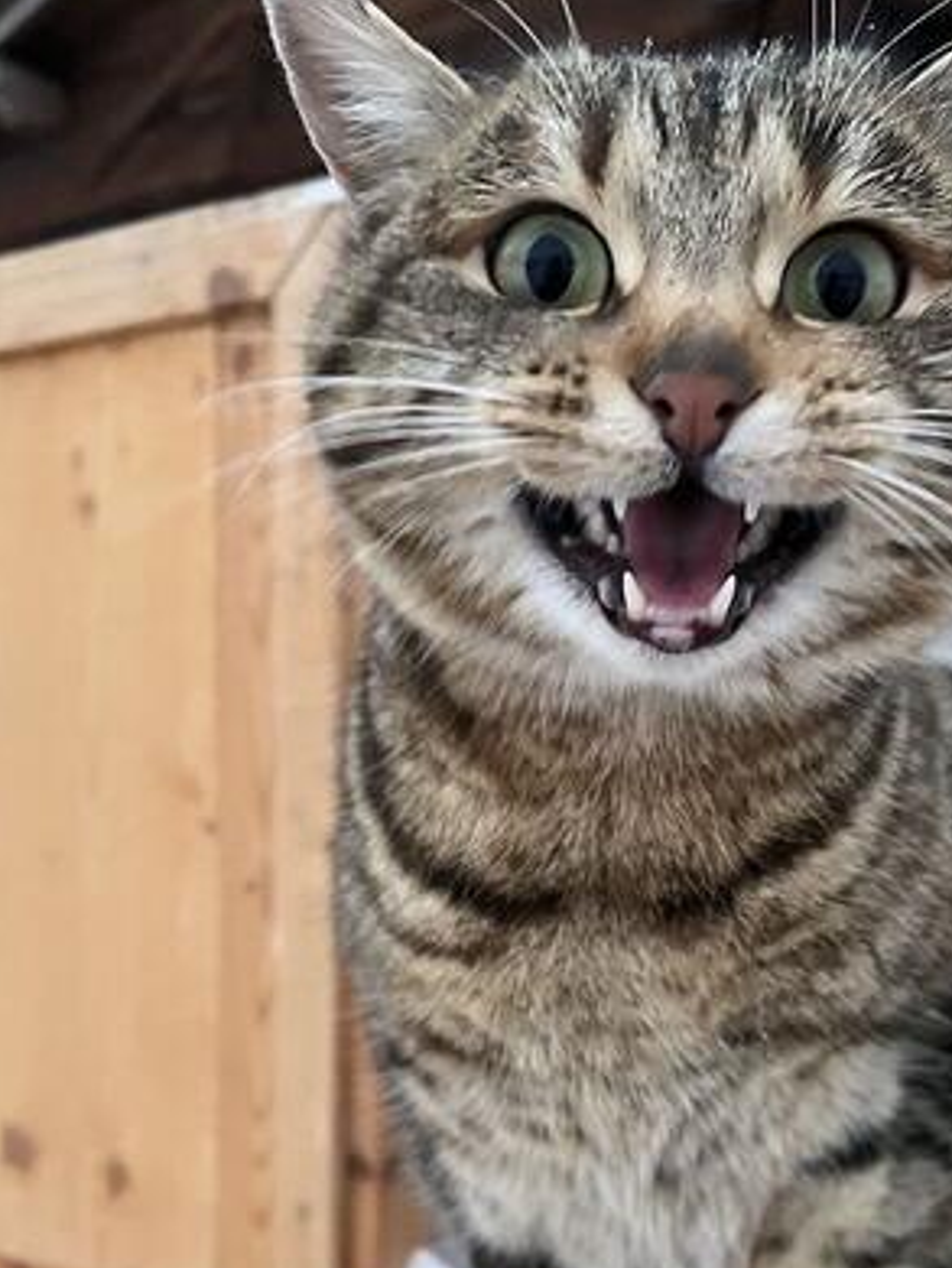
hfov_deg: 35.9
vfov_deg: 45.3
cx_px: 562
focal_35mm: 40
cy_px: 933
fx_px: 1465
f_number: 1.6
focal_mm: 5.1
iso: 500
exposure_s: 1/42
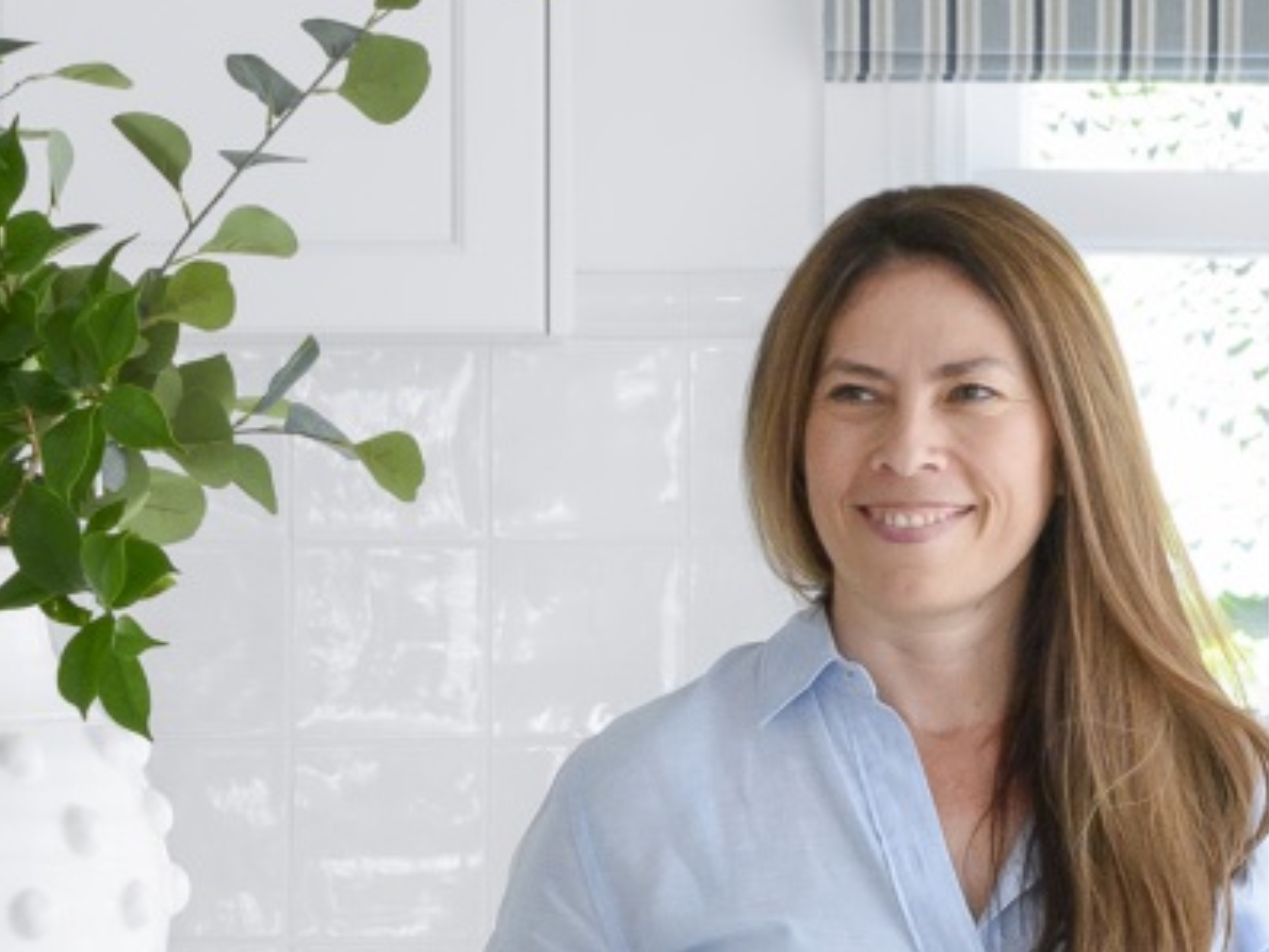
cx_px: 230
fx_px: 12798
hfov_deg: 5.7
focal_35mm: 349
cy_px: 442
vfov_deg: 4.3
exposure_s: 1/3
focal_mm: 50
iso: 100
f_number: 8
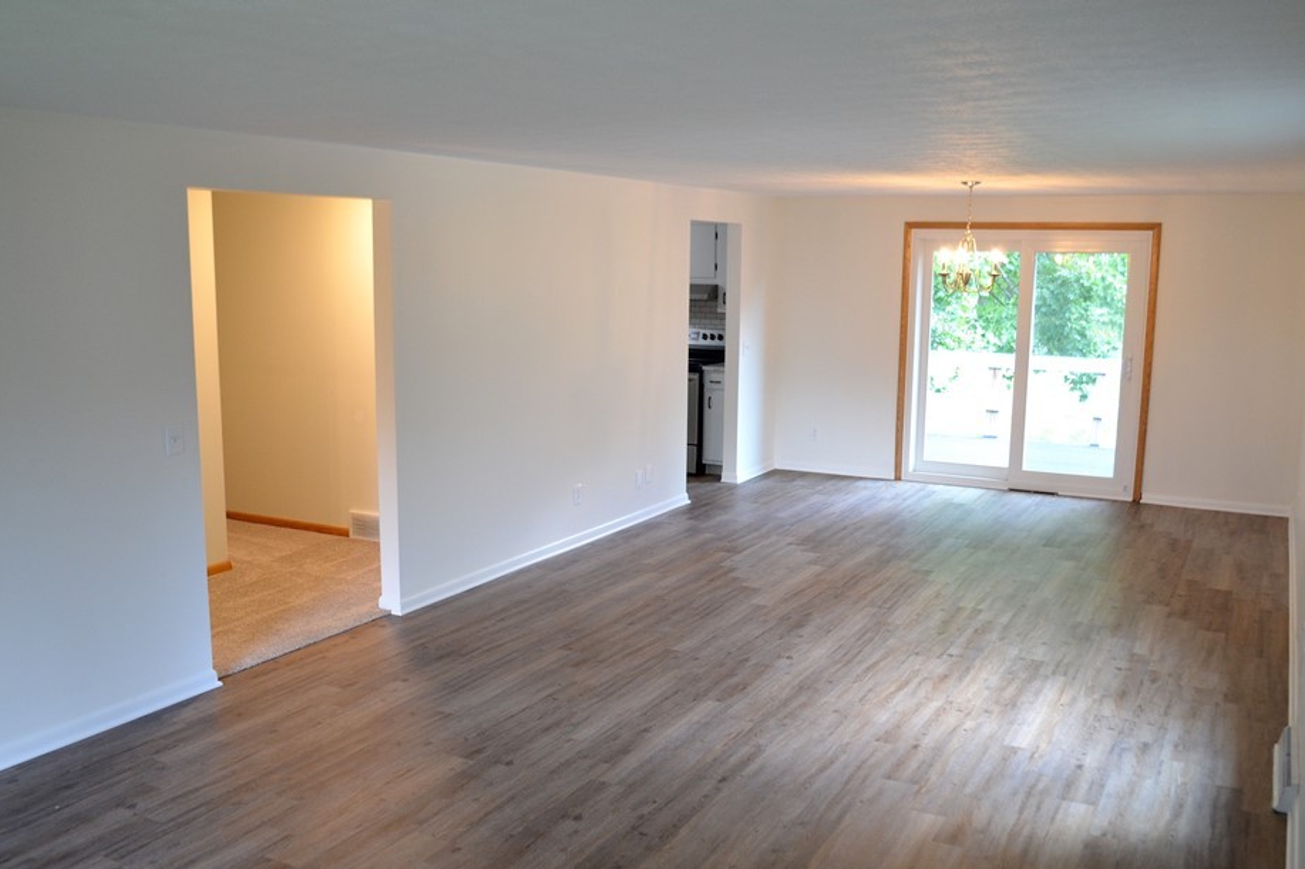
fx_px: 1160
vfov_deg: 41.1
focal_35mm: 32
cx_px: 613
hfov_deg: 58.7
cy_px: 479
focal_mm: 18
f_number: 3.5
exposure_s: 1/50
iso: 800
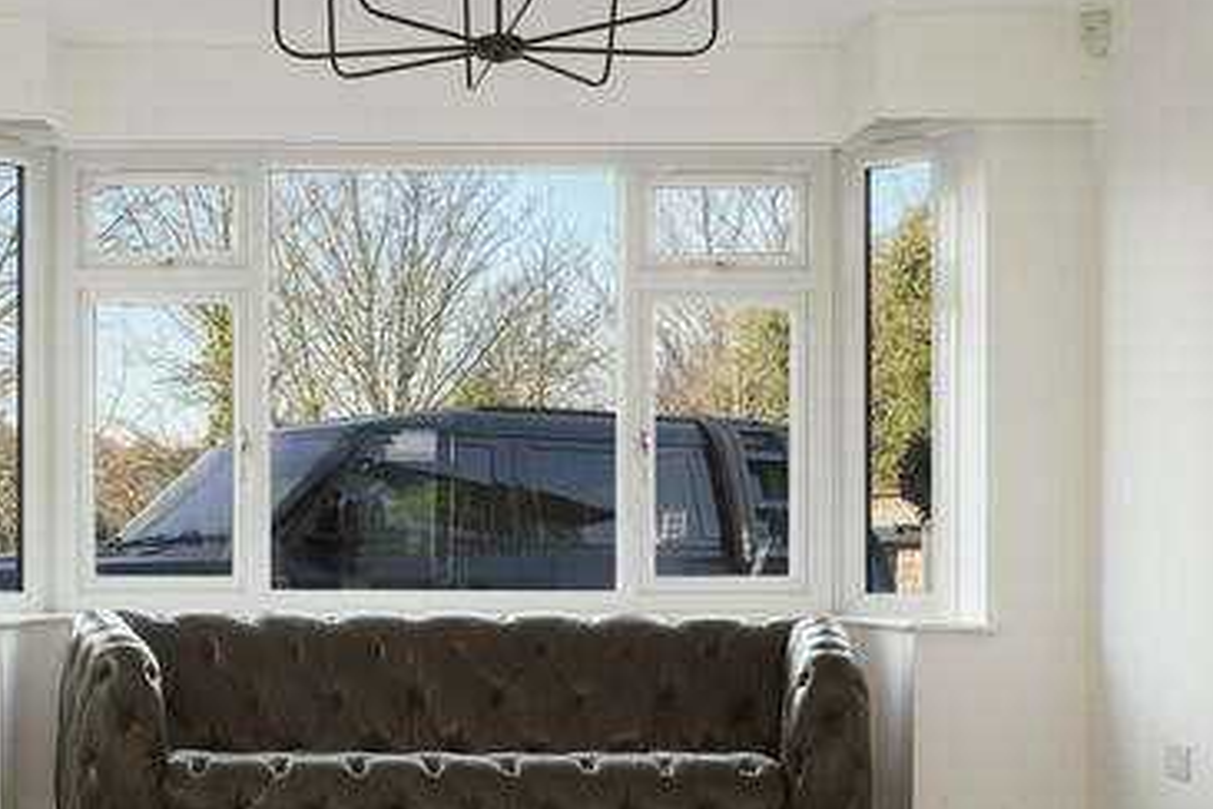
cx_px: 391
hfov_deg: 28.6
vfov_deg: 19.4
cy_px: 522
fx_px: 2358
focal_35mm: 70
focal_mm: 25
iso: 100
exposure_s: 1/1.67
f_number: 9
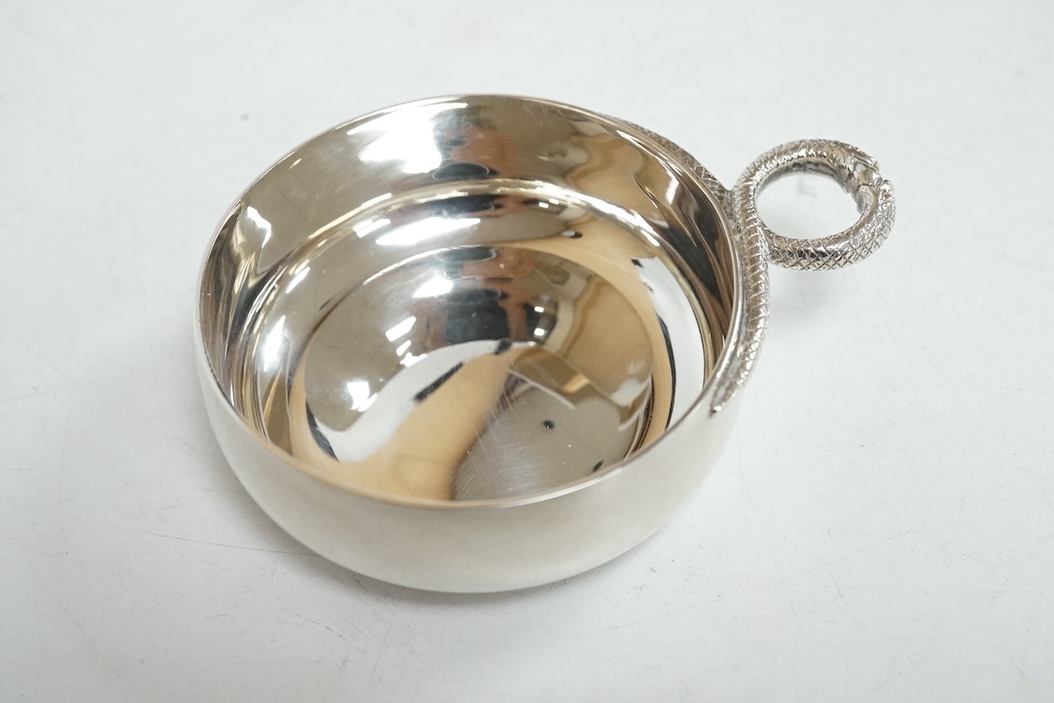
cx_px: 527
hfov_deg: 43.6
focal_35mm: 45
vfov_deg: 29.9
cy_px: 352
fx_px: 1317
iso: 2500
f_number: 7.1
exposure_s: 1/125
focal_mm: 30
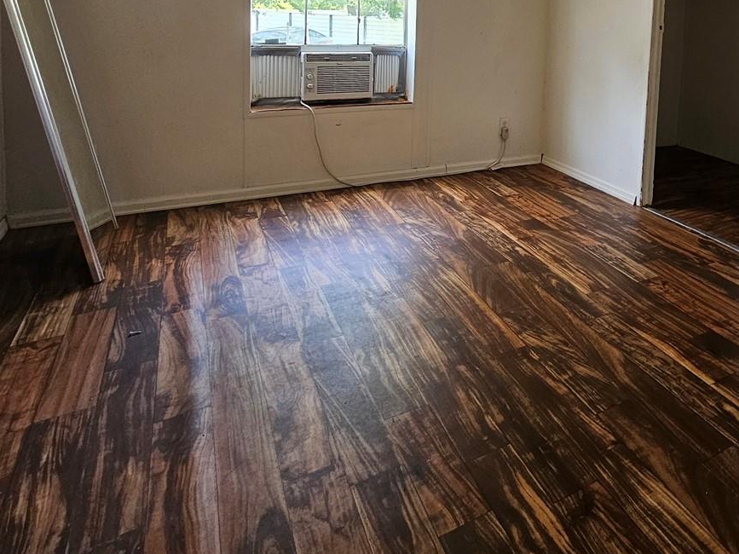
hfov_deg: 66.8
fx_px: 512
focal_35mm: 24
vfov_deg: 50.1
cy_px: 49
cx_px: 561
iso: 200
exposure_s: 1/100
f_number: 2.2
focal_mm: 2.2
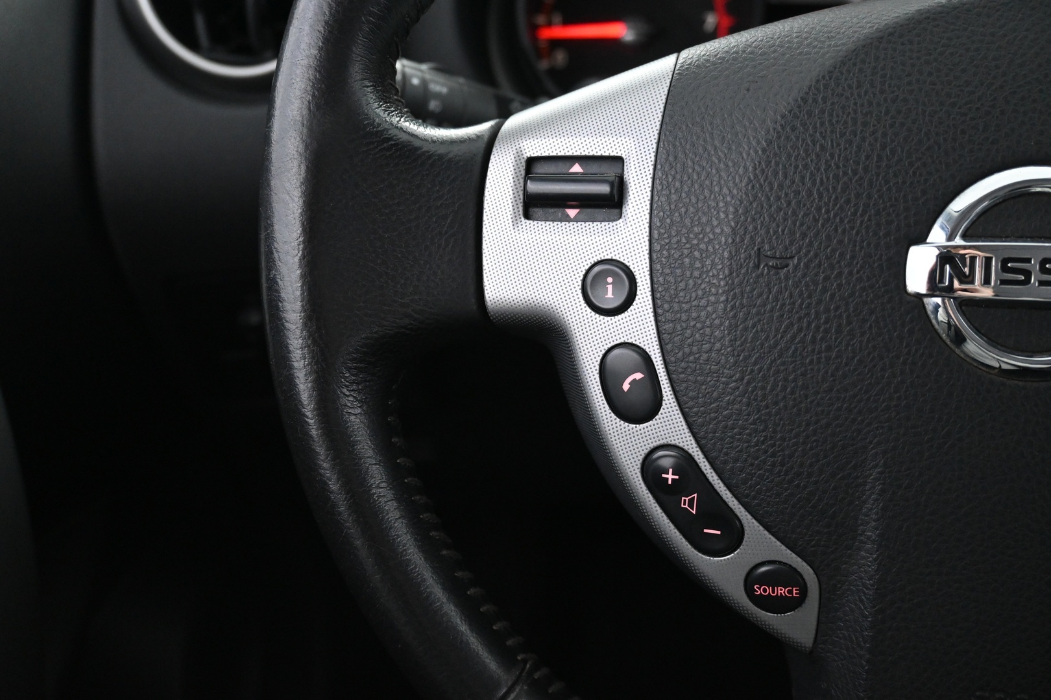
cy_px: 350
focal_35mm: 33
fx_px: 963
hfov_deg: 57.2
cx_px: 526
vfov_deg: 40.0
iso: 3200
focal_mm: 22
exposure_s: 1/40
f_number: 4
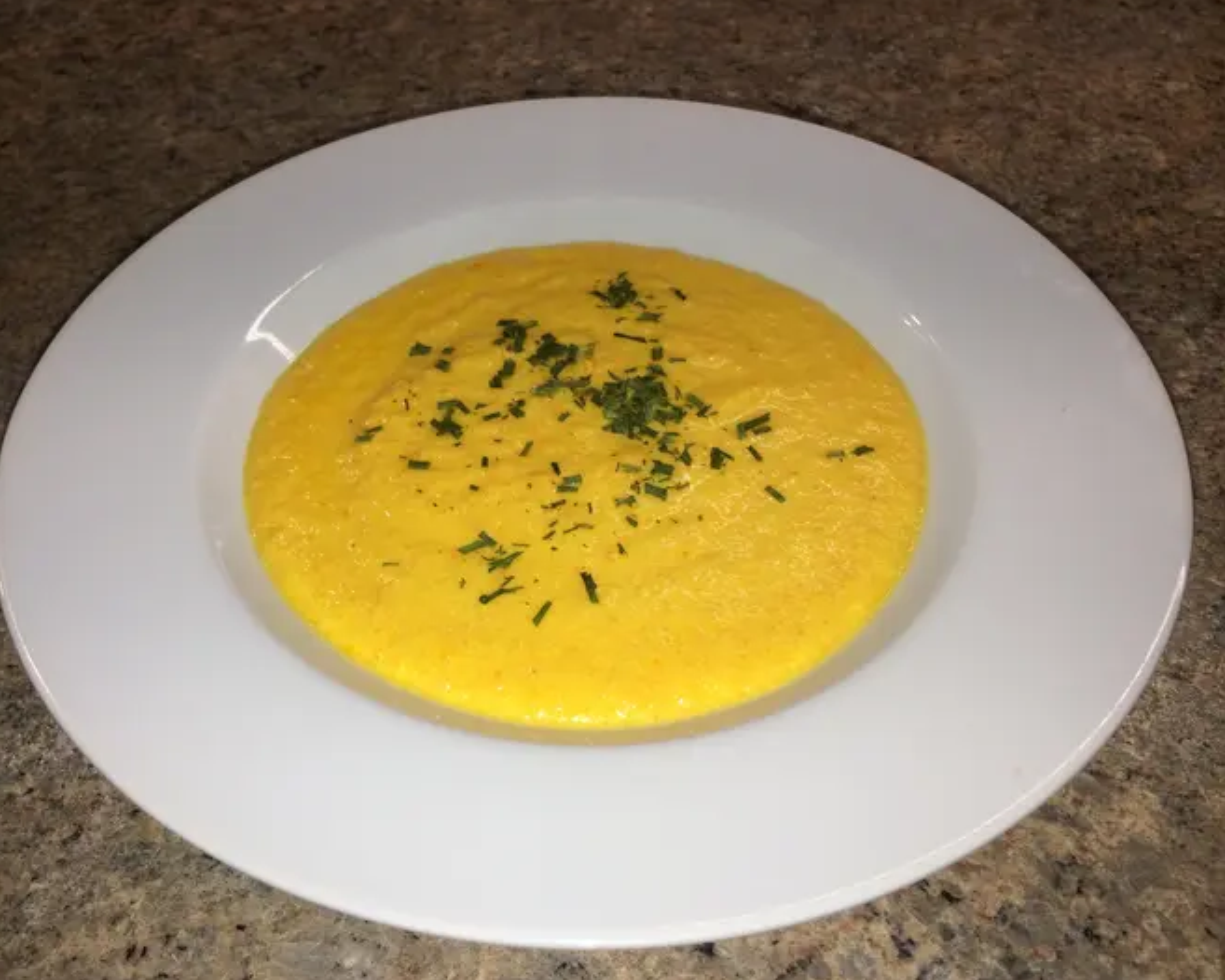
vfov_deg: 47.1
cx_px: 556
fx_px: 1124
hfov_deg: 57.1
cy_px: 488
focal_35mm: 31
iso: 32
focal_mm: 4.15
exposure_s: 1/148
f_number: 2.2
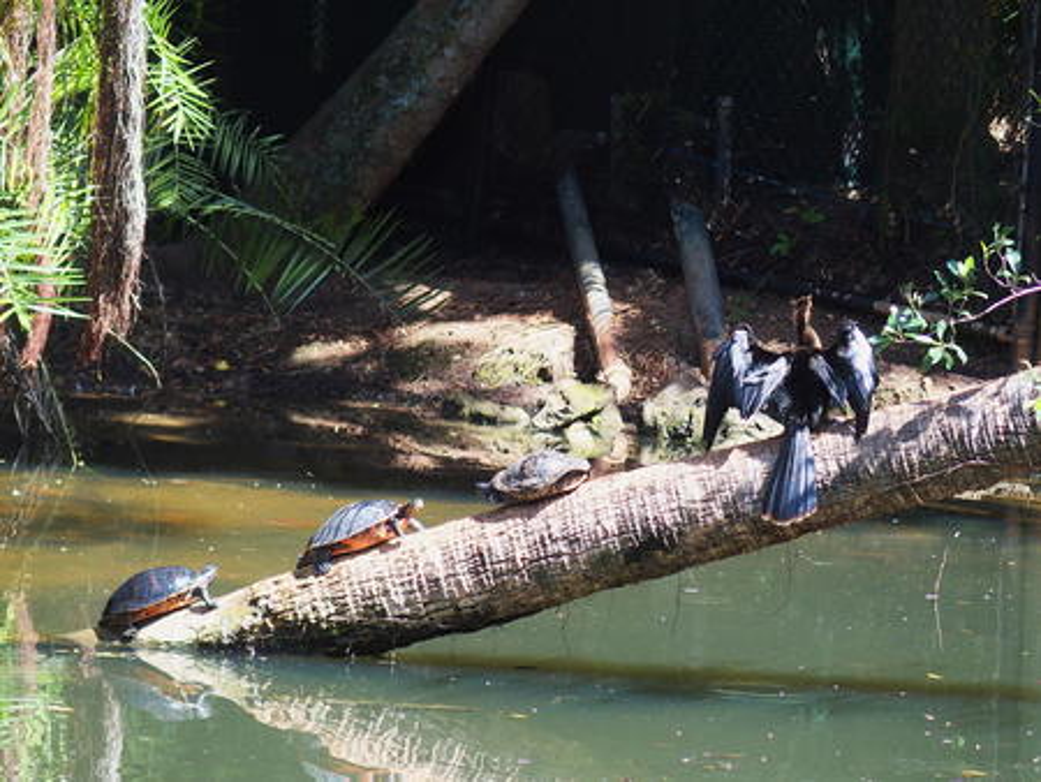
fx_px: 6620
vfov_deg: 6.8
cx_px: 520
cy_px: 391
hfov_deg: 9.0
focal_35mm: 220
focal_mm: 46.7
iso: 100
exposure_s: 1/320
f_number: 2.8
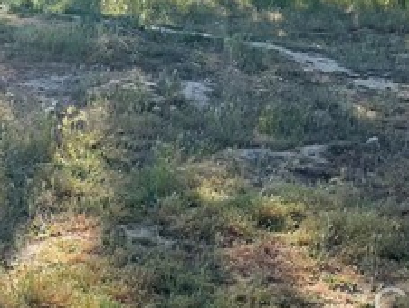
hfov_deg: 23.1
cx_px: 27
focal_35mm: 82
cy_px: -105
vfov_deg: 16.9
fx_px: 970
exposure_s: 1/1311
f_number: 1.8
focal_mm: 3
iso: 16
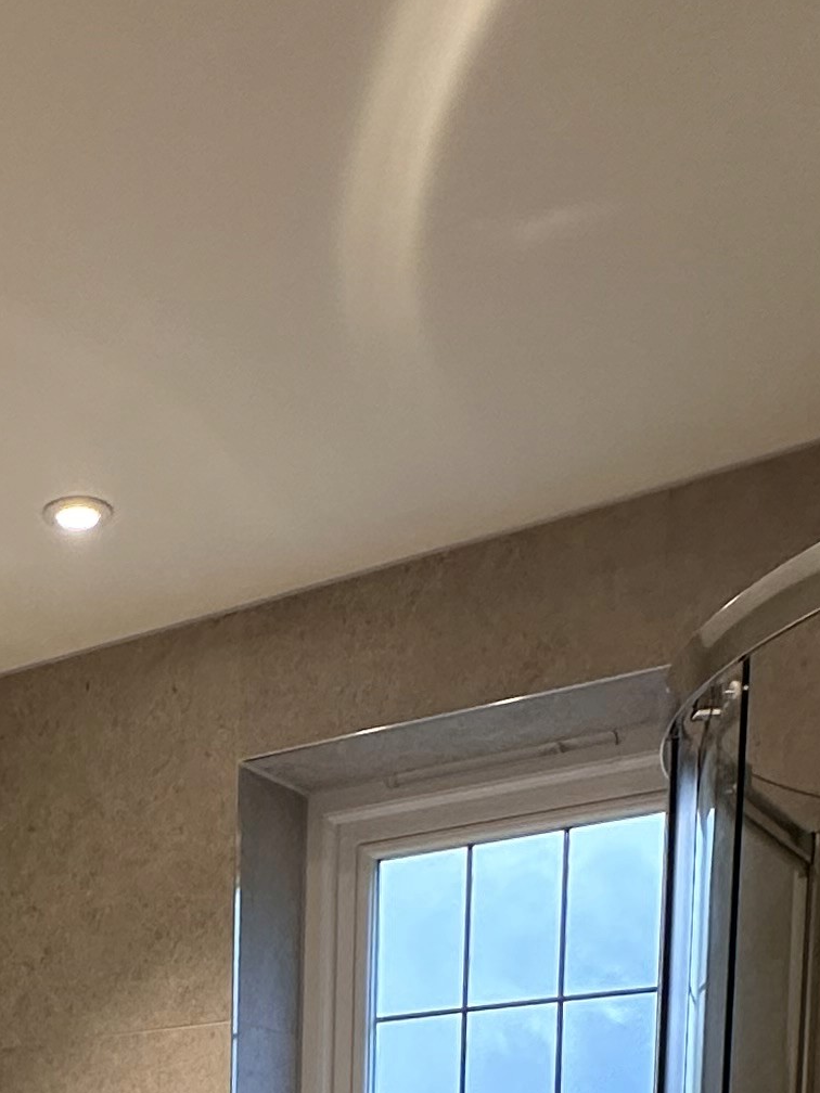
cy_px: 1480
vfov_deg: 27.6
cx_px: -27
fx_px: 1769
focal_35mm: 56
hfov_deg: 24.7
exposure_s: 1/50
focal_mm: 2.22
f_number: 2.2
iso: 200
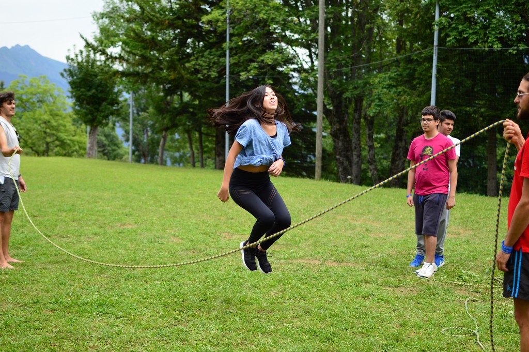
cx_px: 264
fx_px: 771
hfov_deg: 37.9
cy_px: 176
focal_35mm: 52
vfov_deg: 25.7
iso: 200
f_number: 2.2
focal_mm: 35
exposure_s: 1/1250
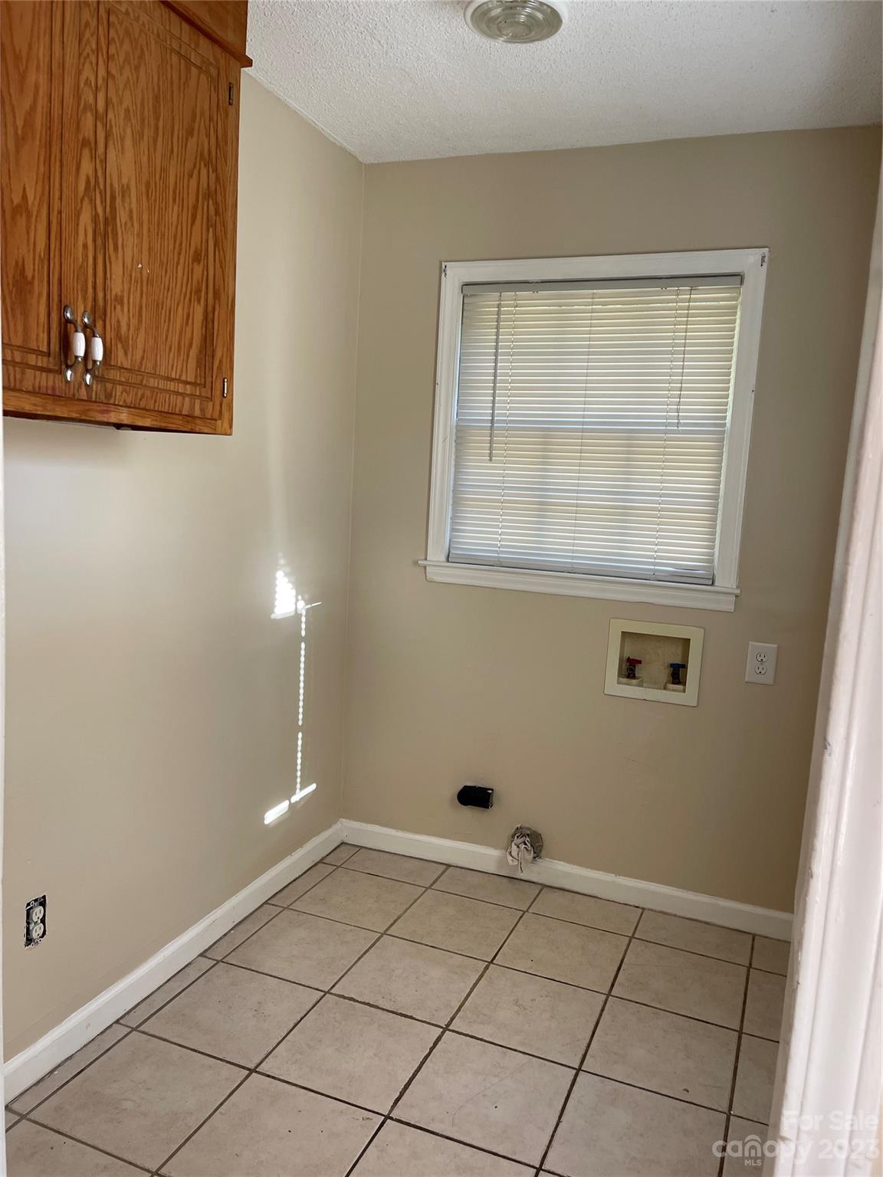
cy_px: 588
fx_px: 884
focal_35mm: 26
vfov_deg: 67.3
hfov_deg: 53.1
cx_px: 442
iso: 64
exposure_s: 1/121
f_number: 1.6
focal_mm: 5.1
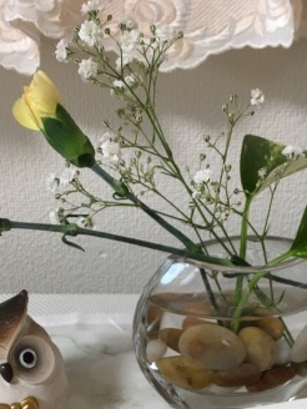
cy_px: 348
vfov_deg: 34.6
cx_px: 139
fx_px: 627
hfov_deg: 27.5
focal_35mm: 53
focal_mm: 4.15
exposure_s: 1/33
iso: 125
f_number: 2.2
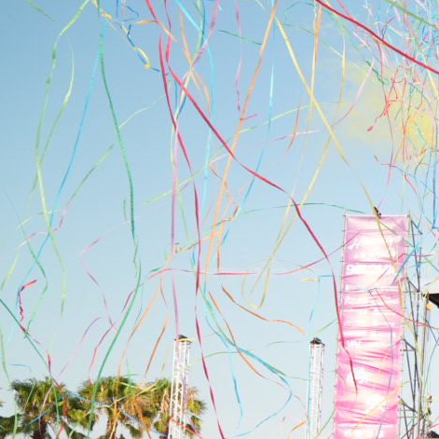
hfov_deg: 19.3
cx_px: 717
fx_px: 1068
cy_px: 391
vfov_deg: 22.7
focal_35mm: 74
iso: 400
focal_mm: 17
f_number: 4.5
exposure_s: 1/400
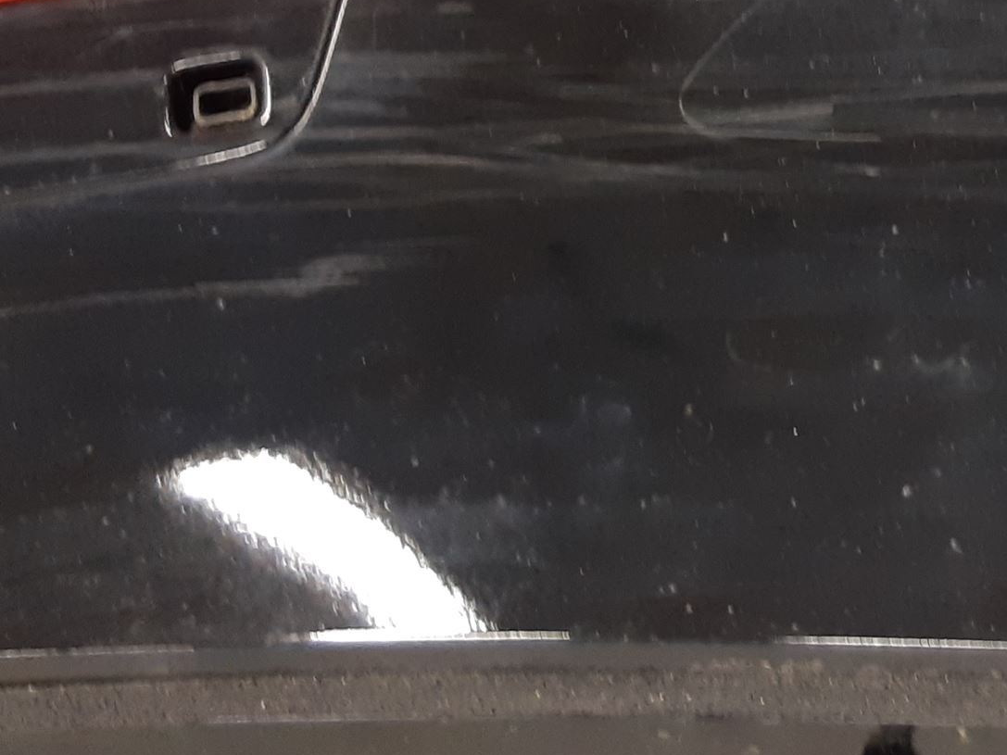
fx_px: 1425
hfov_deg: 36.2
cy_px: 78
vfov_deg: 28.5
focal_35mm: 49
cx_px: 934
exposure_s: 1/33
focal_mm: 3.93
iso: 200
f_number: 1.7
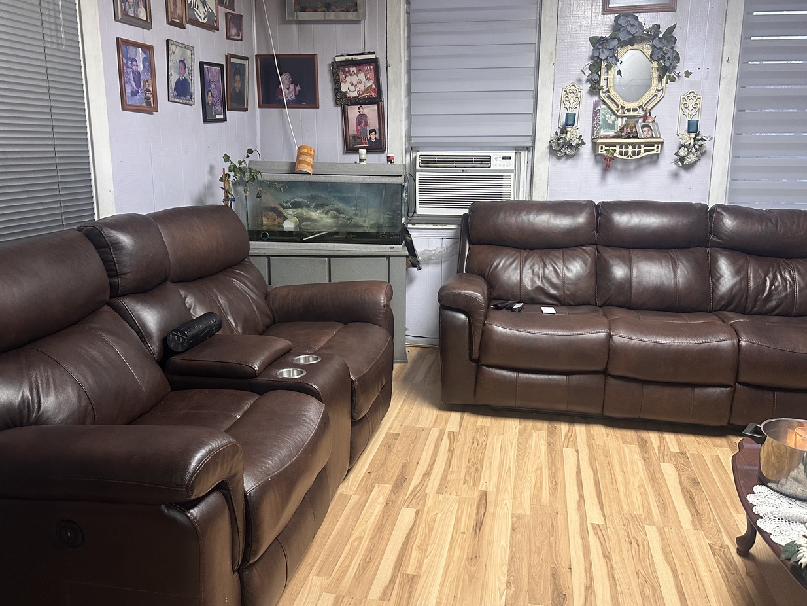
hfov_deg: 63.4
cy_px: 281
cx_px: 426
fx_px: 653
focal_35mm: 28
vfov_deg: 49.7
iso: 320
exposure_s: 1/60
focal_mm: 6.86
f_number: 1.78
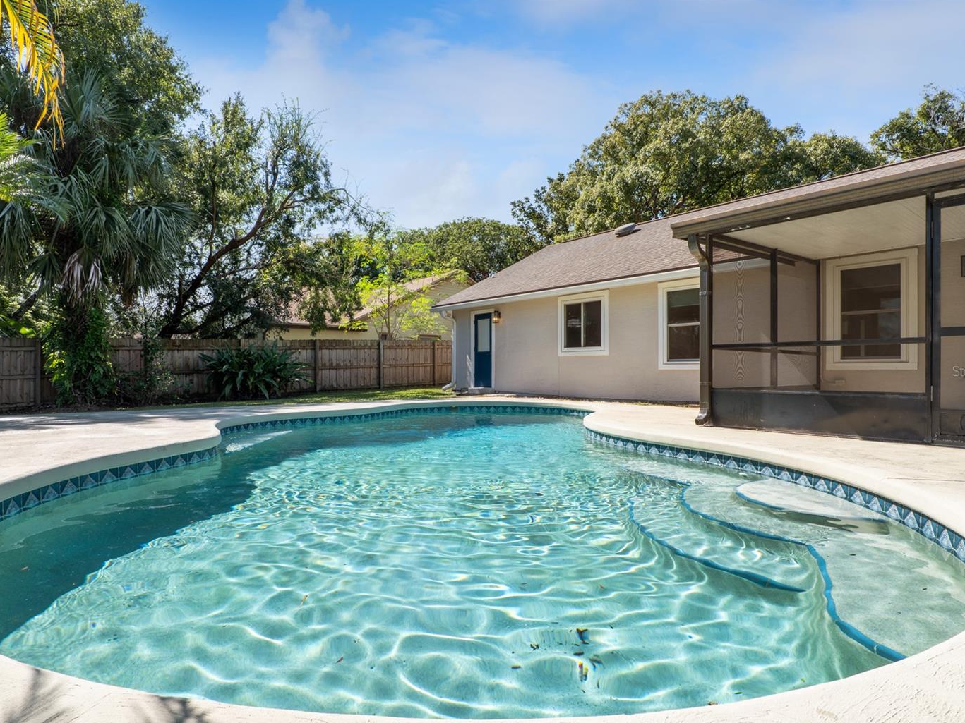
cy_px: 371
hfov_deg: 87.6
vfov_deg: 71.6
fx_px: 502
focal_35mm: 18
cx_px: 450
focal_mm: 16
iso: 100
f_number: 20
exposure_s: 1/40
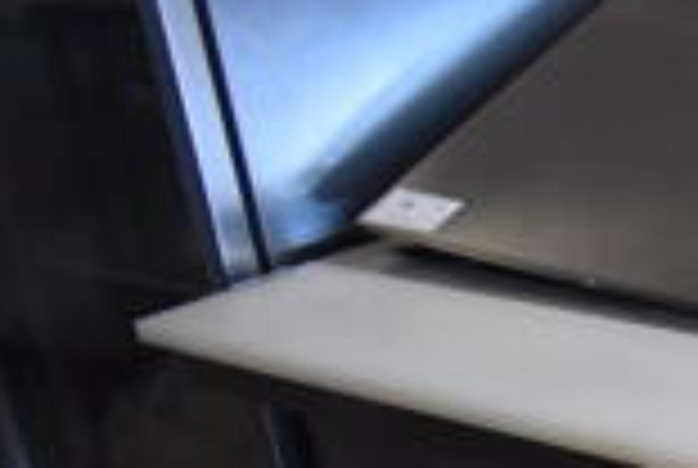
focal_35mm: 106
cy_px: 680
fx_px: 2059
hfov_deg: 16.1
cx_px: 1283
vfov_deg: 12.4
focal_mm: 18
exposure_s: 1/125
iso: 800
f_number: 3.5
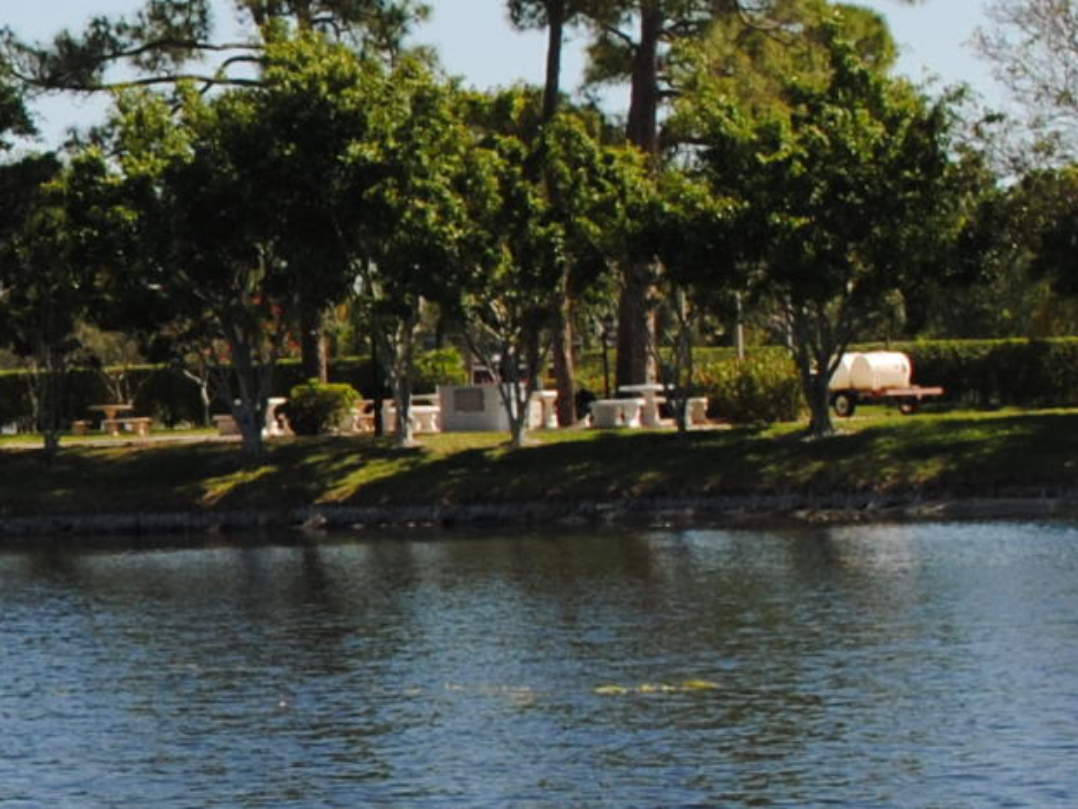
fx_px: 5639
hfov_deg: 10.3
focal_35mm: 181
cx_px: -801
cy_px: 603
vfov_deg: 8.2
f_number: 8
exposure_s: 1/250
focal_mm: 26
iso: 100
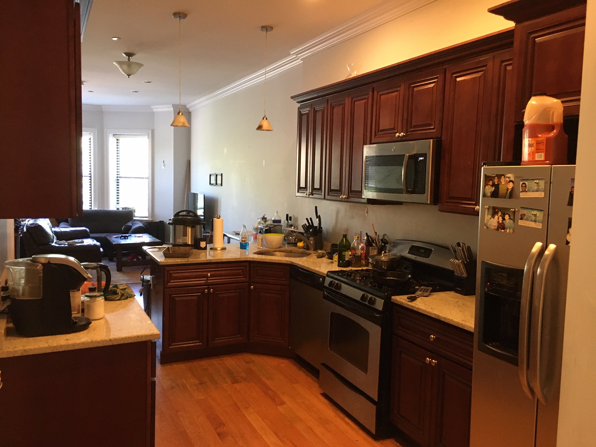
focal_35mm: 29
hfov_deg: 61.7
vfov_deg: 48.2
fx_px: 499
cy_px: 224
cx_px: 298
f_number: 2.2
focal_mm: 4.15
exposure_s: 1/30
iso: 200
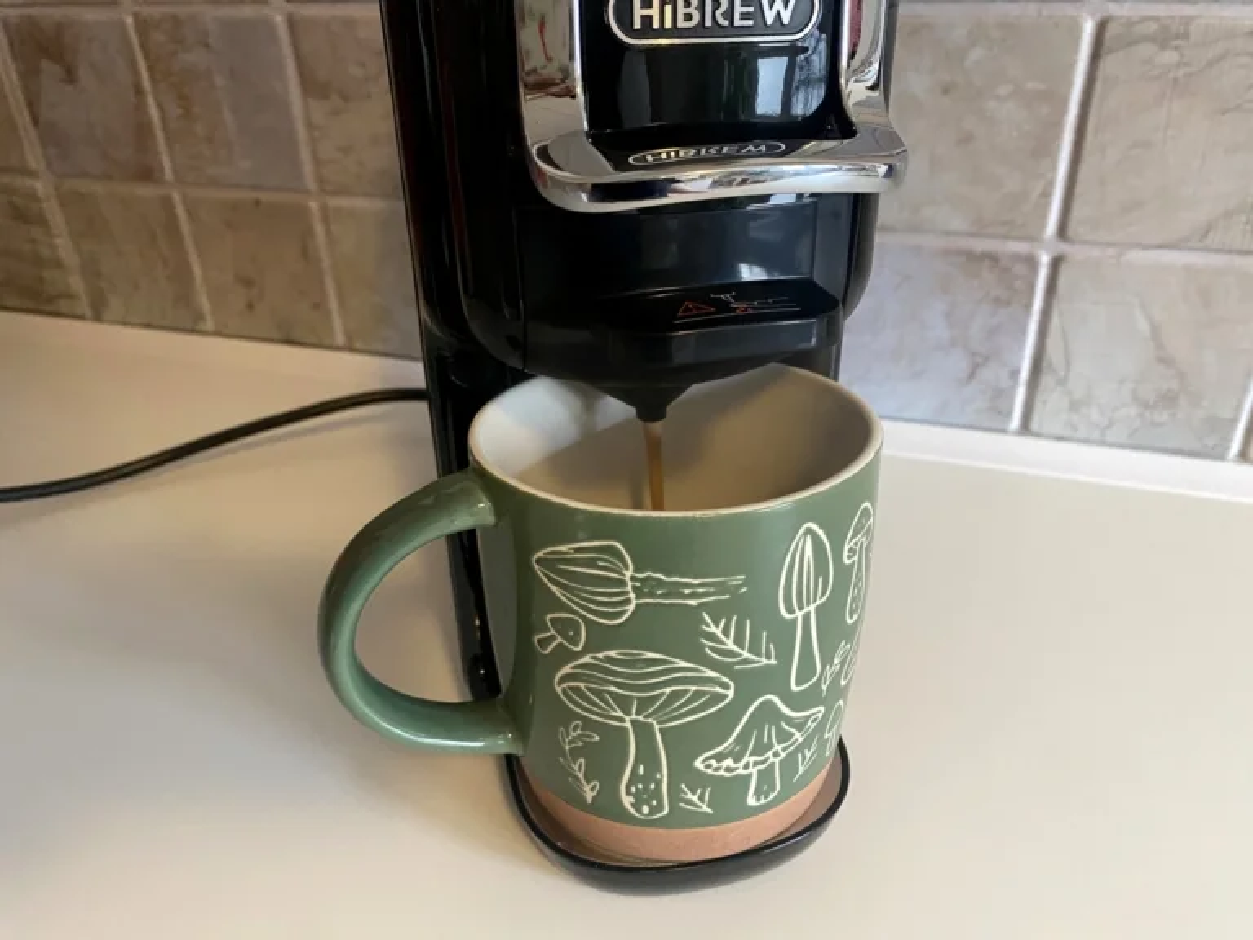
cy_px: 470
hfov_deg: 67.3
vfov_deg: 53.1
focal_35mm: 26
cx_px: 626
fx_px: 941
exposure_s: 1/60
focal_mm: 4.25
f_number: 1.8
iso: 320
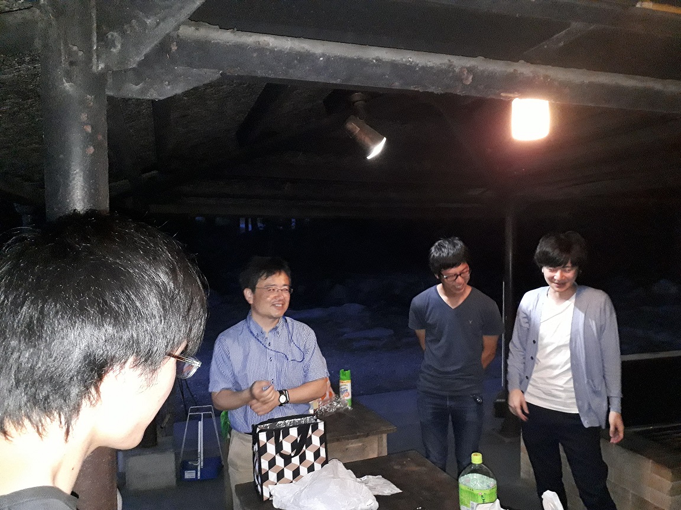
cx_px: 340
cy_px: 255
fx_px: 531
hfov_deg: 65.3
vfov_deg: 51.4
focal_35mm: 27
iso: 800
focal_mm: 3.6
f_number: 1.9
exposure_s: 1/17
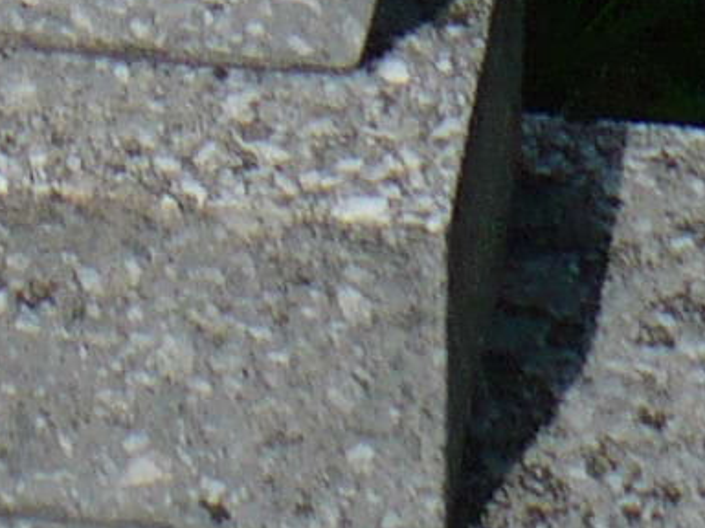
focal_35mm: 296
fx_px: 6028
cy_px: -1463
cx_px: -756
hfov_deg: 6.5
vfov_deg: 4.6
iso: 100
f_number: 8
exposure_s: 1/400
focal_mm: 6.1
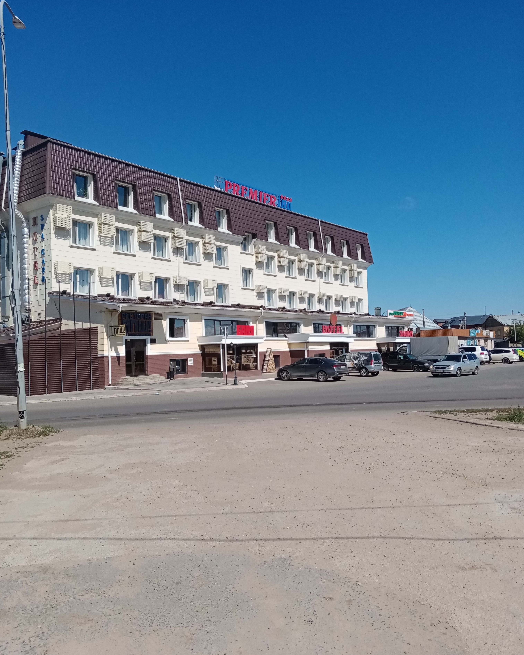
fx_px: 543
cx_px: 259
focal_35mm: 28
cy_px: 334
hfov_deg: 51.5
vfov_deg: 62.2
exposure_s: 1/3165
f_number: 1.8
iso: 105
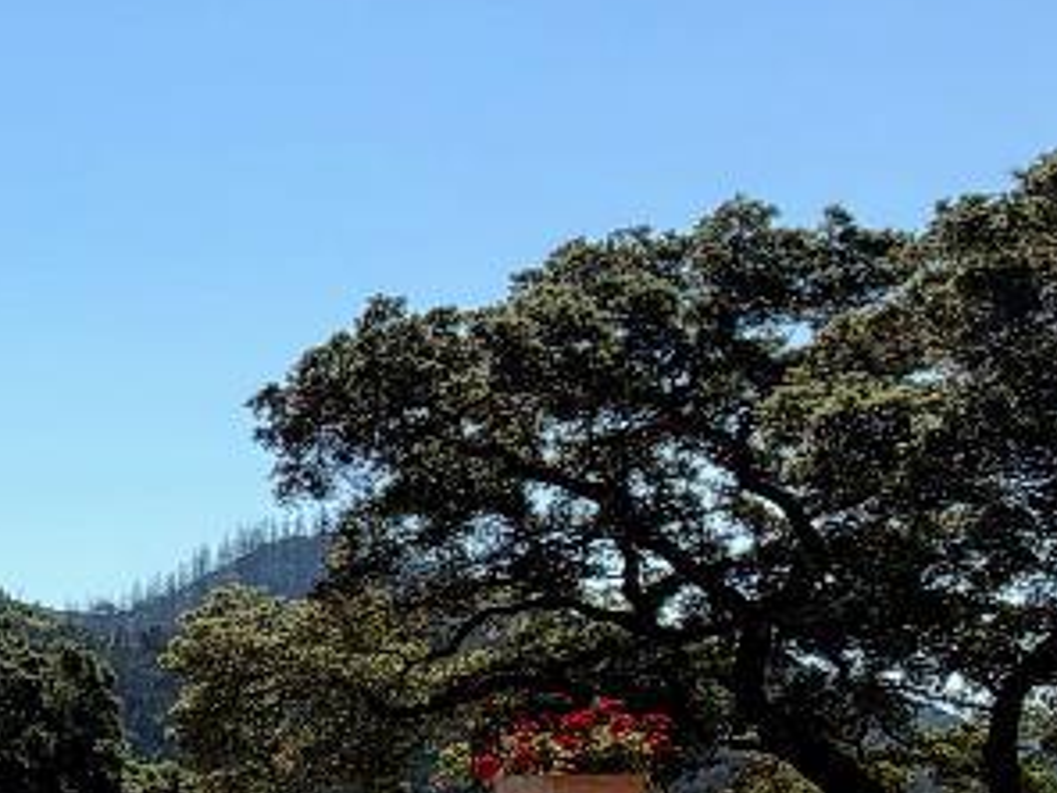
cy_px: 809
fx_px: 2168
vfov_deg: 20.0
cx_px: -893
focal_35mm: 71
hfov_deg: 19.6
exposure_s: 1/1211
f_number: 2.2
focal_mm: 2.22
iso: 20
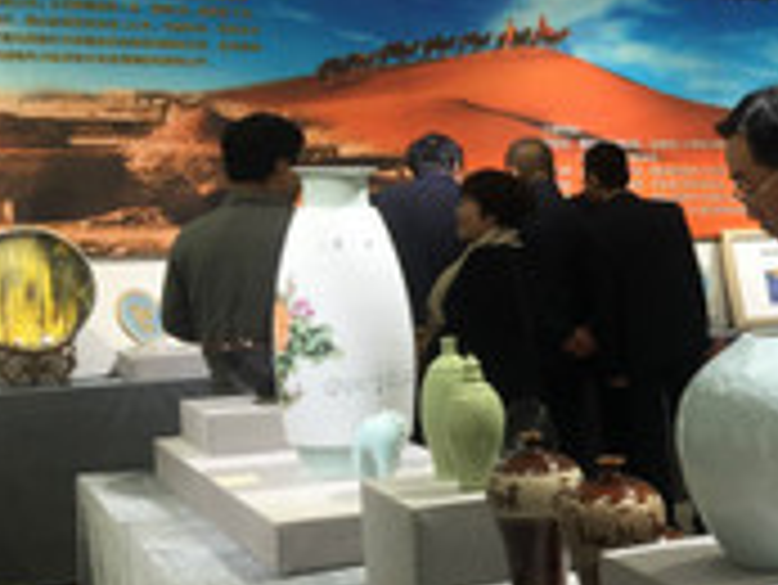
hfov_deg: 26.6
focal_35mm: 67
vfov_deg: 21.8
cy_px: 414
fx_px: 1507
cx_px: 863
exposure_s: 1/60
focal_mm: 4.15
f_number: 2.2
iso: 40
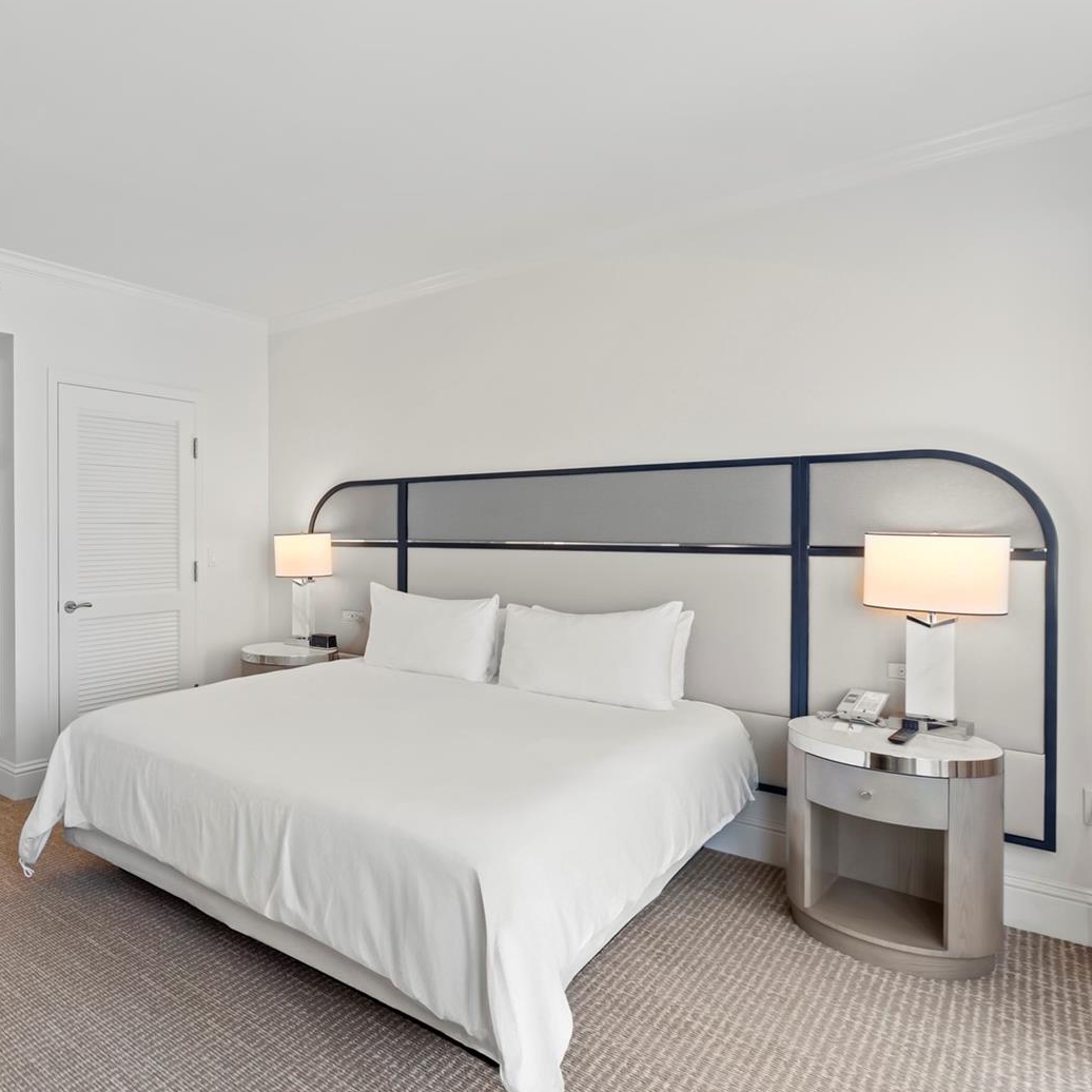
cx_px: 266
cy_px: 539
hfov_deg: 67.3
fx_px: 749
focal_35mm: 21
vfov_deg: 72.1
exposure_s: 1/20
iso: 320
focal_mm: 16
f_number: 4.5
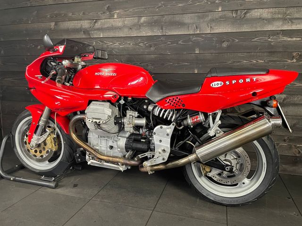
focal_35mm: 26
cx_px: 151
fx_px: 227
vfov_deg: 53.1
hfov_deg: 67.3
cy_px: 113
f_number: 1.6
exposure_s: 1/50
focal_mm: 4.2
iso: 500
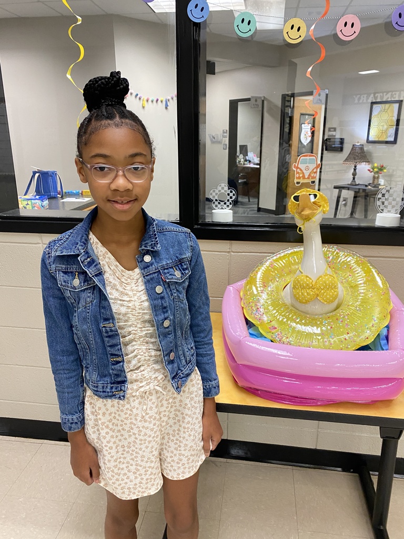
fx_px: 405
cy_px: 270
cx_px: 202
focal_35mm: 26
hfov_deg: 53.1
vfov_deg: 67.3
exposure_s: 1/60
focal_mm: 4.25
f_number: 1.8
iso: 200
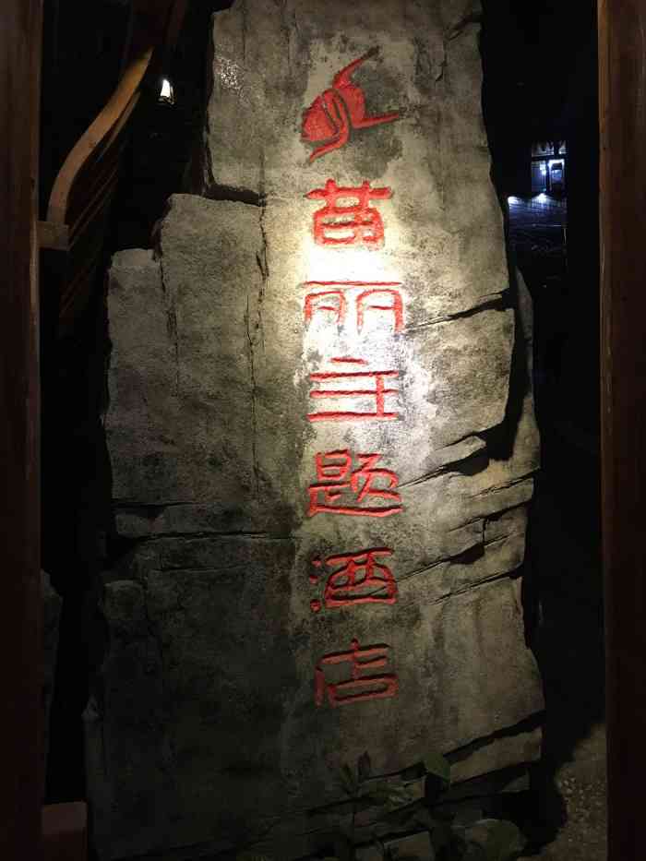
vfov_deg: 61.7
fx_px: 721
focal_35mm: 29
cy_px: 430
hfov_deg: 48.2
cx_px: 323
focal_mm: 4.15
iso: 250
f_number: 2.2
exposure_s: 1/33
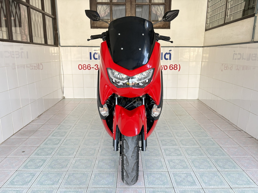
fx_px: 194
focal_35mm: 26
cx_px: 129
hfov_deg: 67.3
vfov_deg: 53.1
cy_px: 96
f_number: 1.6
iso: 160
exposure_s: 1/60
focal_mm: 5.96
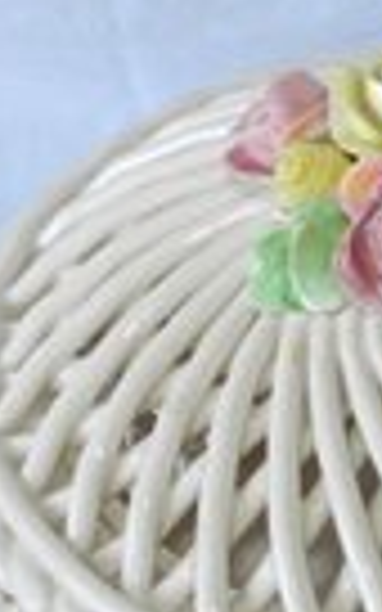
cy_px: 448
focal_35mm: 123
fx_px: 2049
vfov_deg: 16.9
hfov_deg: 10.5
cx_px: 429
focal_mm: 8.1
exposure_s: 1/30
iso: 200
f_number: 4.2
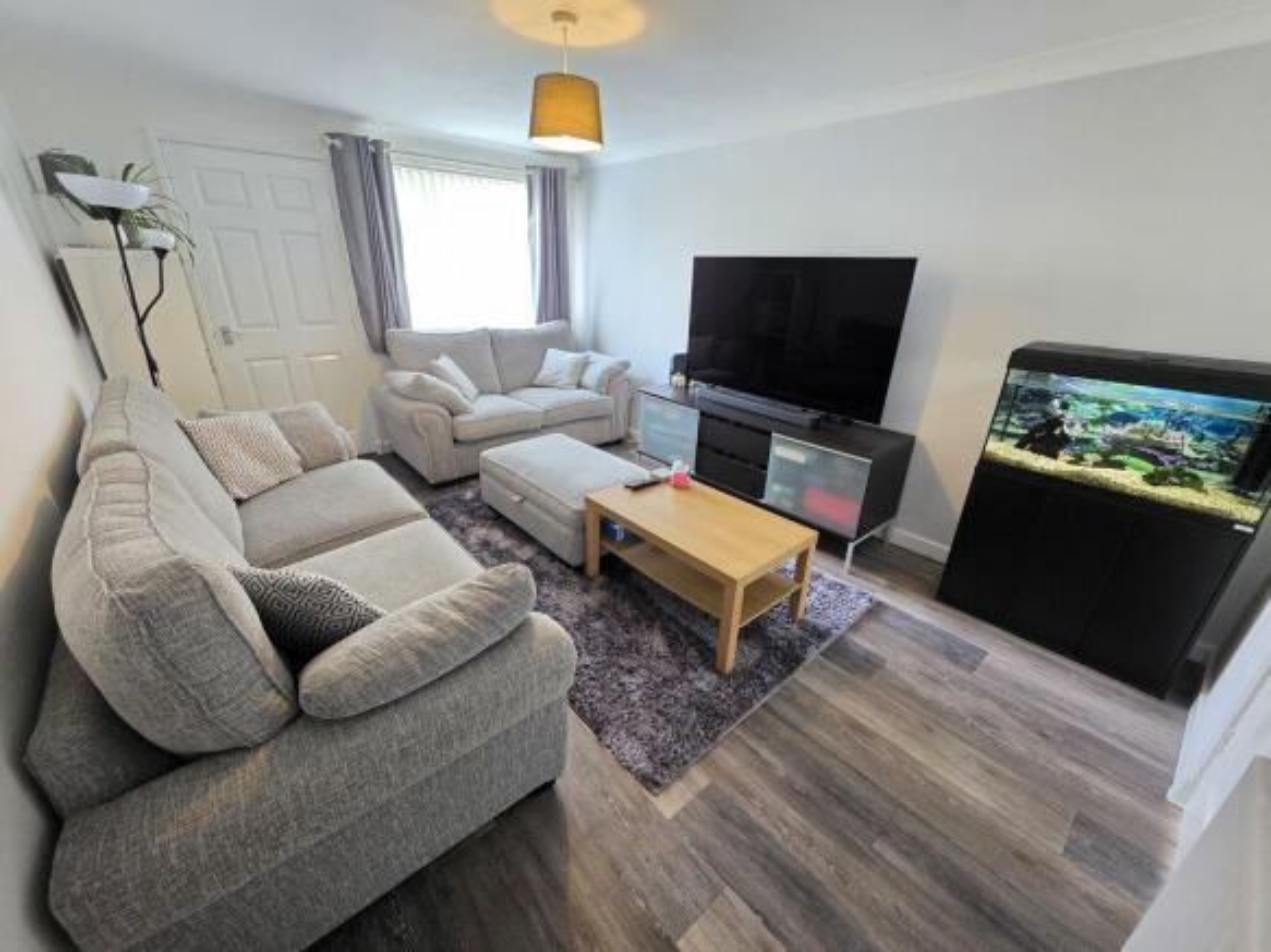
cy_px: 476
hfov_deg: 106.2
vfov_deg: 89.9
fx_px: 477
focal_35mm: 13
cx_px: 636
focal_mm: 2.2
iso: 1000
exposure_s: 1/33.3
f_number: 1.9
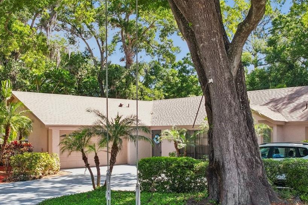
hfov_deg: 45.4
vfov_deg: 31.0
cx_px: 168
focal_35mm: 43
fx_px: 368
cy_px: 131
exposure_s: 1/250
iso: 400
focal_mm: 8.4
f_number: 2.8
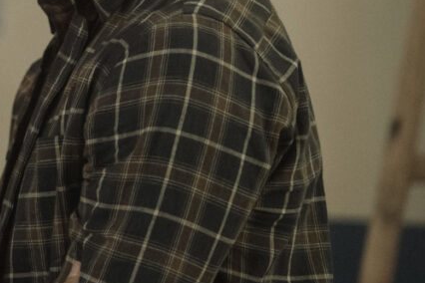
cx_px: -80
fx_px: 4651
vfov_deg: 3.5
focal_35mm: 394
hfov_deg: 5.2
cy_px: -15
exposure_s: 1/320
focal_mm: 164
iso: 8000
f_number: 4.5
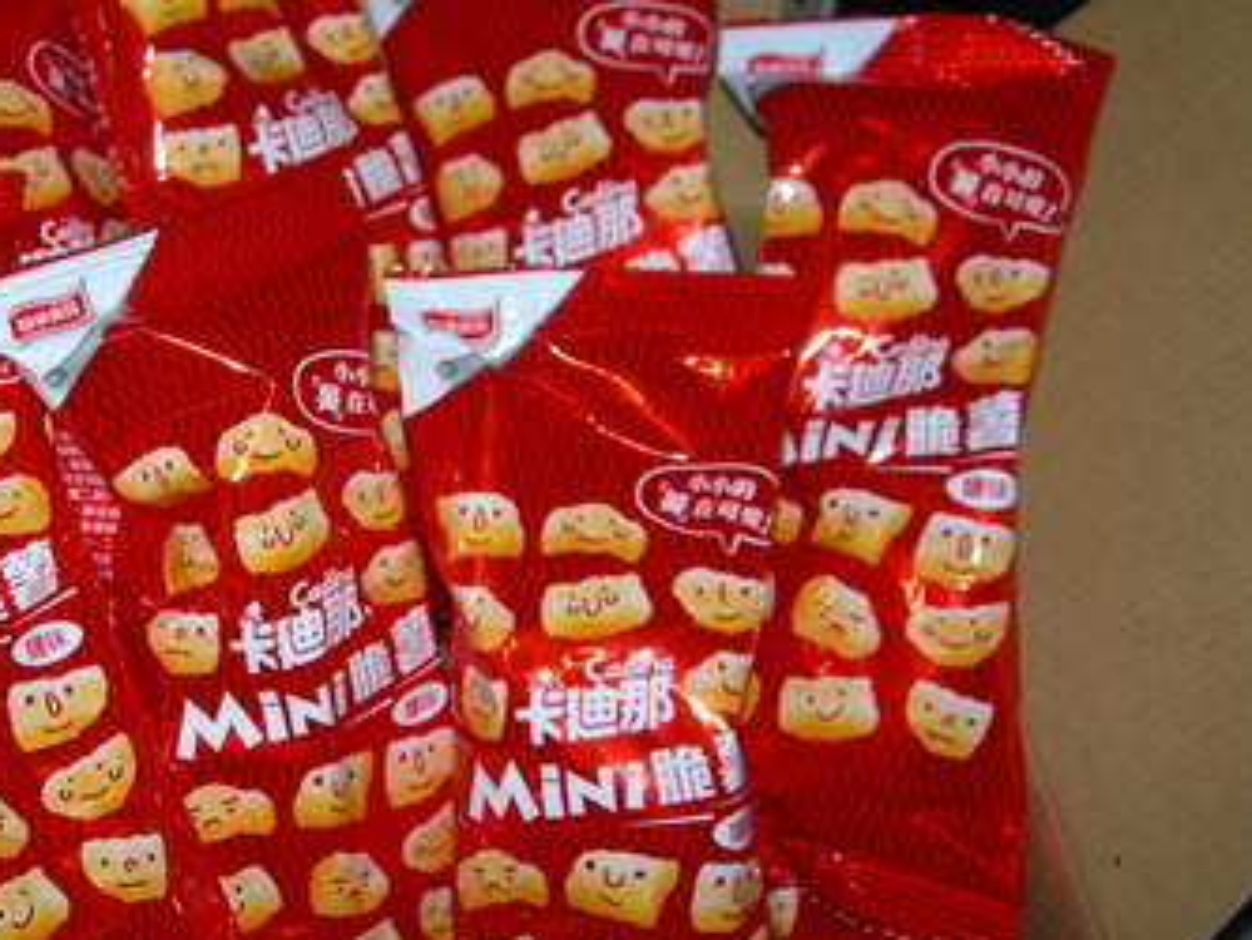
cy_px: 404
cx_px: 316
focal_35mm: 57
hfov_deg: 33.1
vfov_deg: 25.7
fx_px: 2062
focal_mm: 7.8
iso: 50
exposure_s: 1/60.1
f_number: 2.8
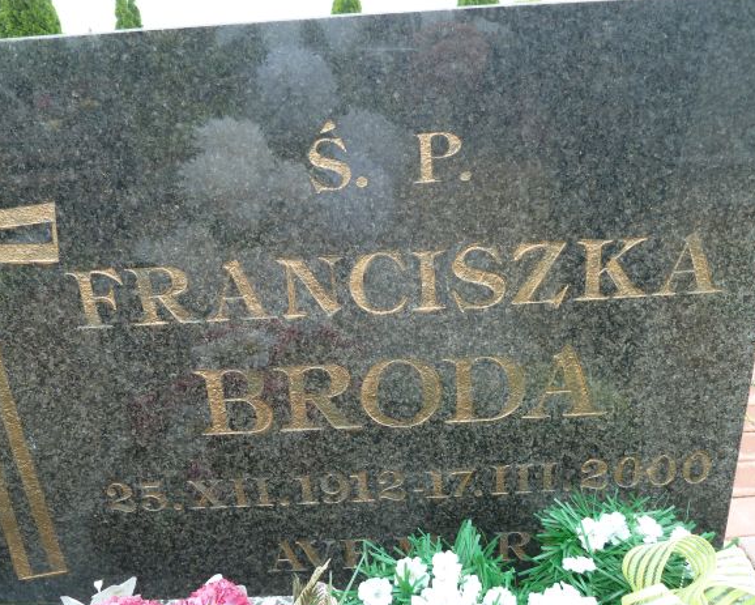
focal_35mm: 27
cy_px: 303
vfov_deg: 53.2
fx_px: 604
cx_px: 372
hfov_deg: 64.0
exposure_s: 1/30
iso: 80
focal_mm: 4.1
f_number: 3.3
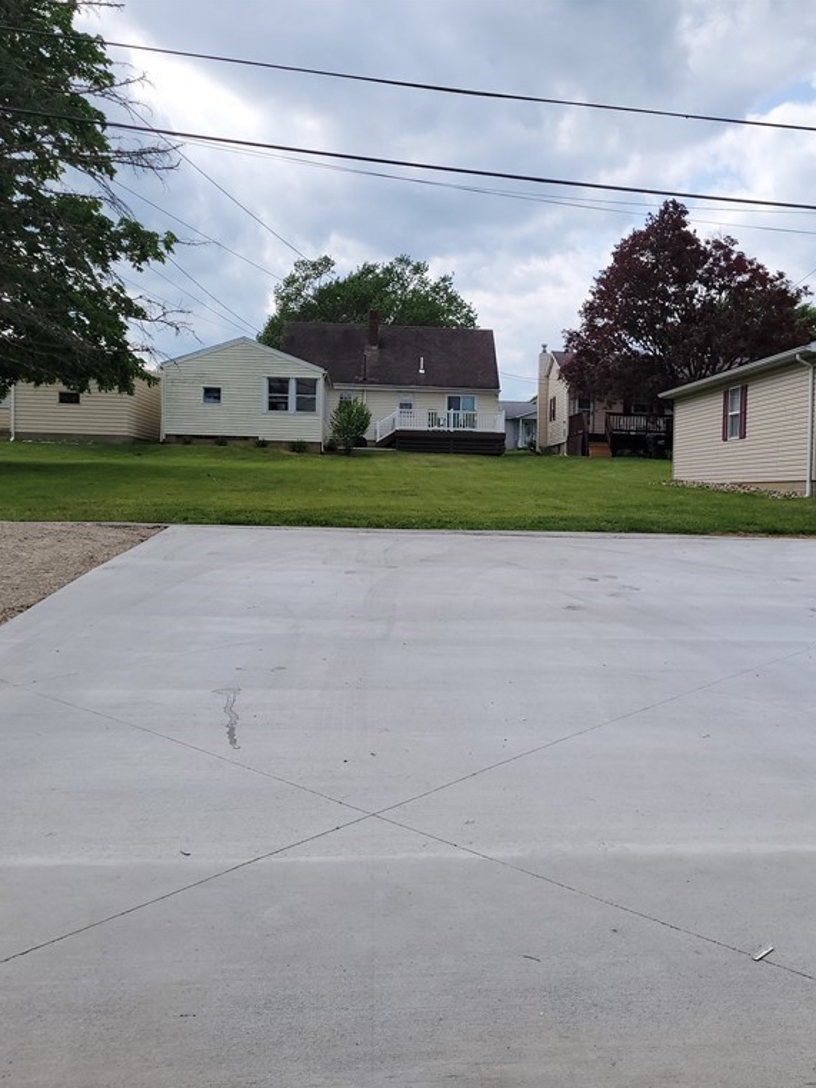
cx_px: 504
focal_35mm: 35
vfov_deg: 52.6
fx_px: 1100
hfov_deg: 40.5
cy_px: 542
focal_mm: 5.4
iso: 40
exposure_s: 1/2572
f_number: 1.8
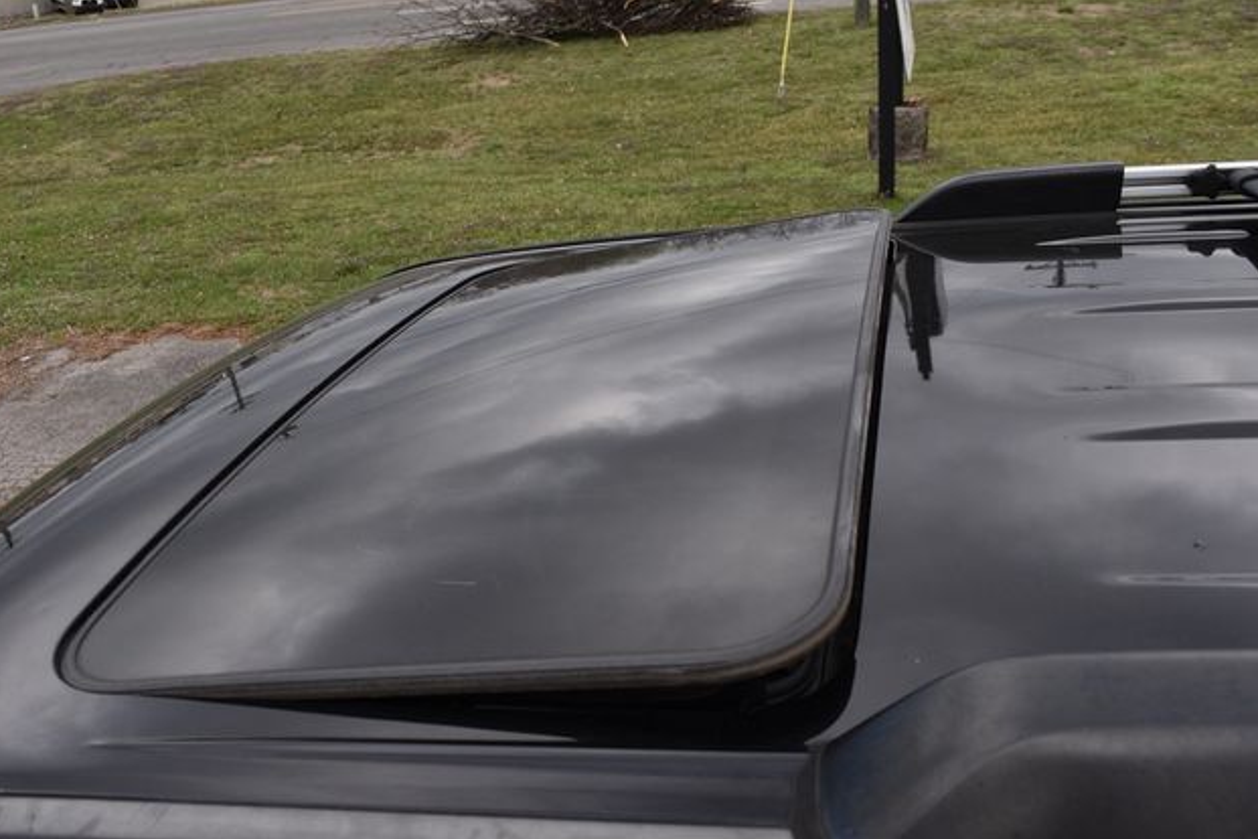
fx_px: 1188
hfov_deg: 55.8
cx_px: 626
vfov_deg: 38.9
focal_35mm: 34
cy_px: 431
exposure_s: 1/250
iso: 200
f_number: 8
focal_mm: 22
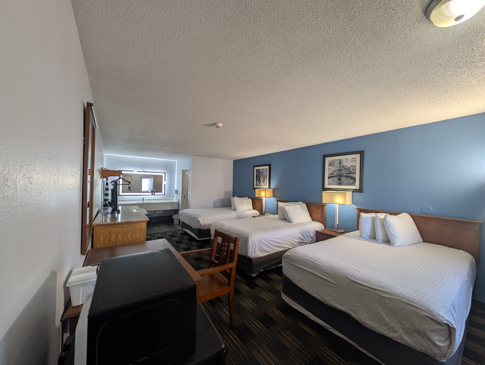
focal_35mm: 12
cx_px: 242
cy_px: 182
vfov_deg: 94.6
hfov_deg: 110.5
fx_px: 168
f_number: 1.95
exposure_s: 1/125
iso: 64
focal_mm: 2.23
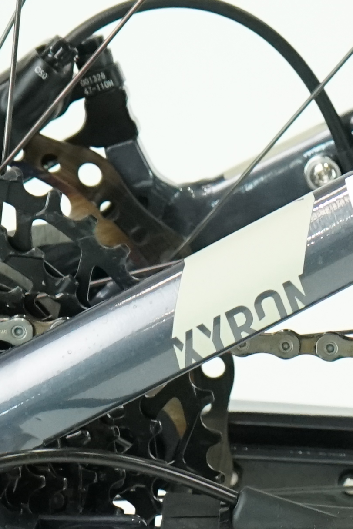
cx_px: 789
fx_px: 3264
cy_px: 531
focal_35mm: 222
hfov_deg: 6.0
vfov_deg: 9.2
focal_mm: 45
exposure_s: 1/200
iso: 2500
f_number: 5.6
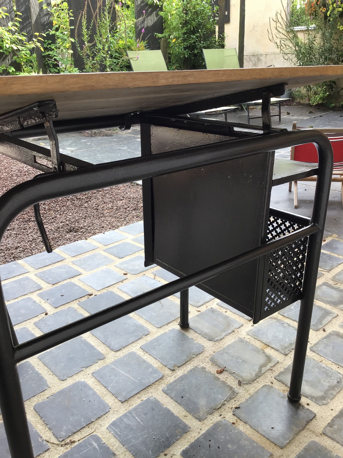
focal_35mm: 31
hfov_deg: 45.4
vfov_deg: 58.4
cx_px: 172
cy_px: 229
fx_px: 410
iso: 25
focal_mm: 3.3
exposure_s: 1/102
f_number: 2.4
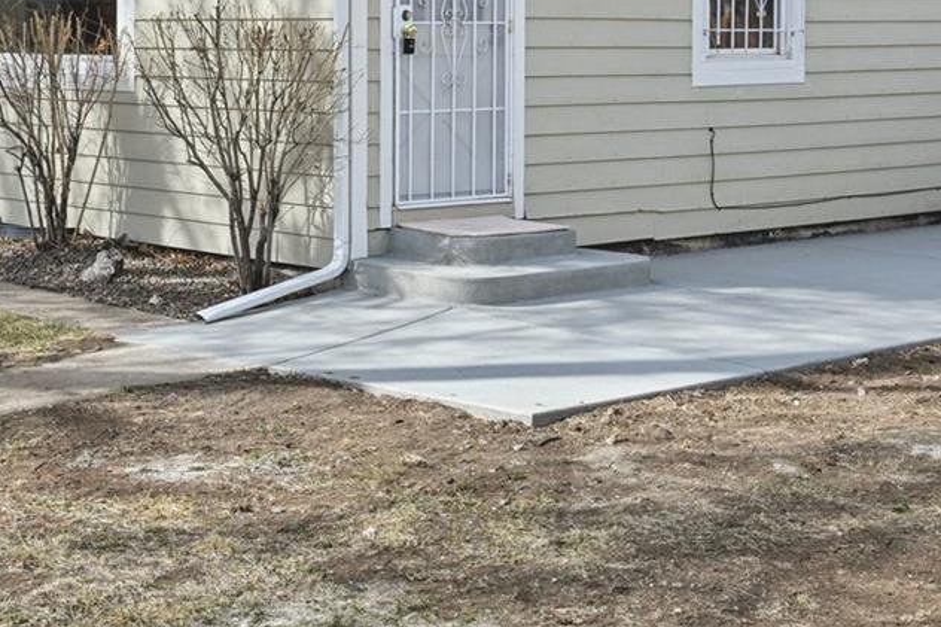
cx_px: 298
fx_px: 1986
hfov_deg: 26.5
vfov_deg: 17.5
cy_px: -6
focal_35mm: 76
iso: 64
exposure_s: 1/80
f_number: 11
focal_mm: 30
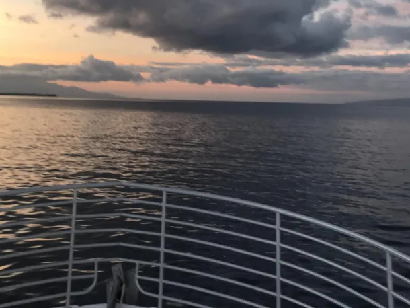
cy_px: 93
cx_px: 174
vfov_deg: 30.6
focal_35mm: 47
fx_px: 557
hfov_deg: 40.3
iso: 32
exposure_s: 1/60
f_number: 1.8
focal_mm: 3.99
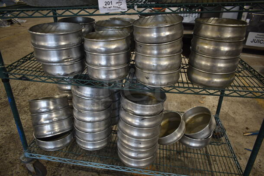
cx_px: 132
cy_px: 88
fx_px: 198
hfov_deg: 67.3
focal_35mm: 27
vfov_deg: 48.0
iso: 250
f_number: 3.5
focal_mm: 18
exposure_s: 1/30
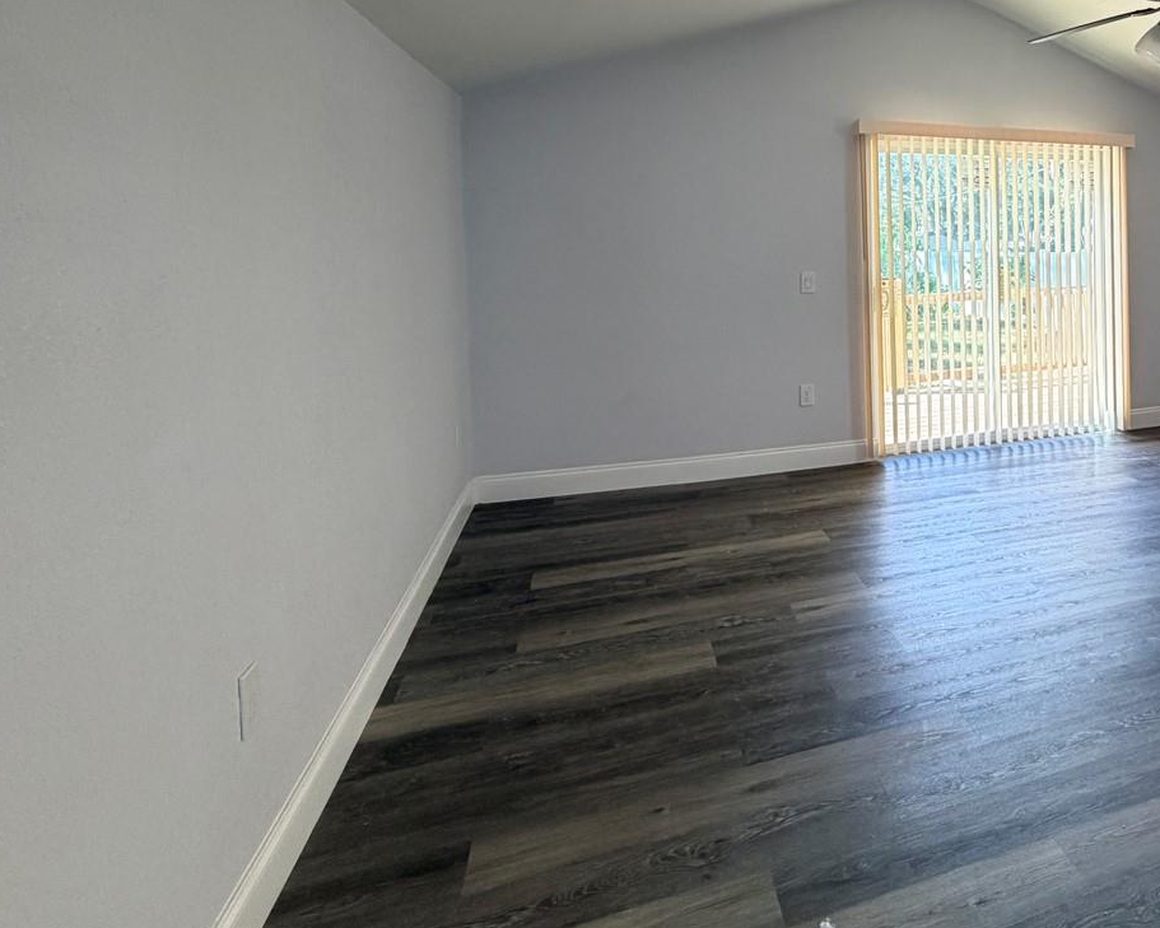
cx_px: 964
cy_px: 264
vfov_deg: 56.6
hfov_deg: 62.9
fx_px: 824
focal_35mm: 24
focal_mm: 2.22
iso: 160
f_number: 2.2
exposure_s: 1/120
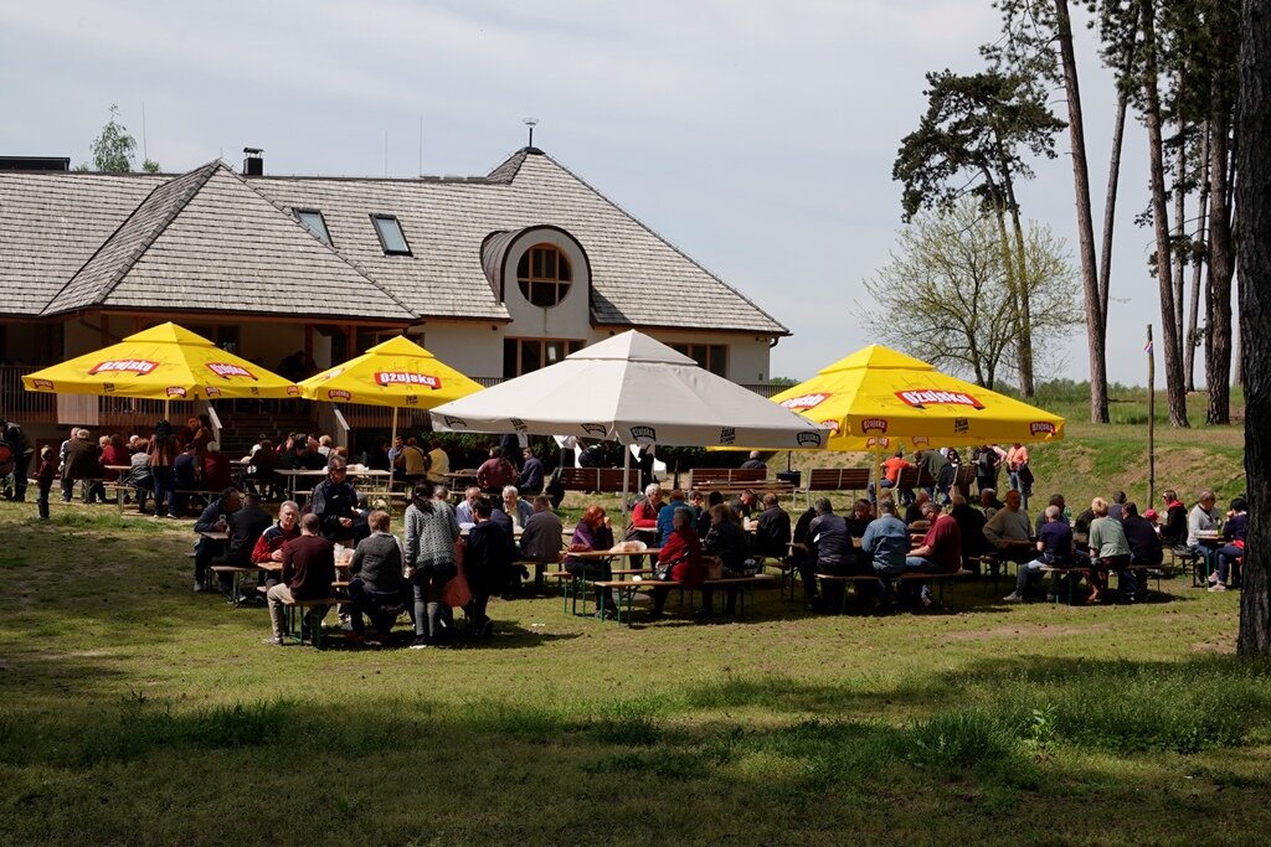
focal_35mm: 43
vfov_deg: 31.2
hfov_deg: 45.4
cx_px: 636
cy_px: 424
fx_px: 1518
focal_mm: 15.73
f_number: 4
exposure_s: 1/1000
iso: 100
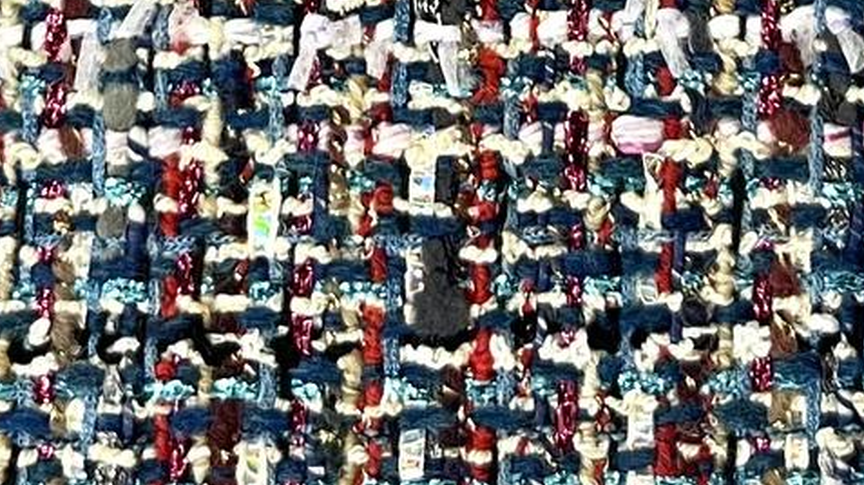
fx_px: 2611
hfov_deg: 18.8
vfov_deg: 9.8
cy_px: -518
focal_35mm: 114
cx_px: 451
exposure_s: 1/60
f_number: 1.6
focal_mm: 5.1
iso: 100
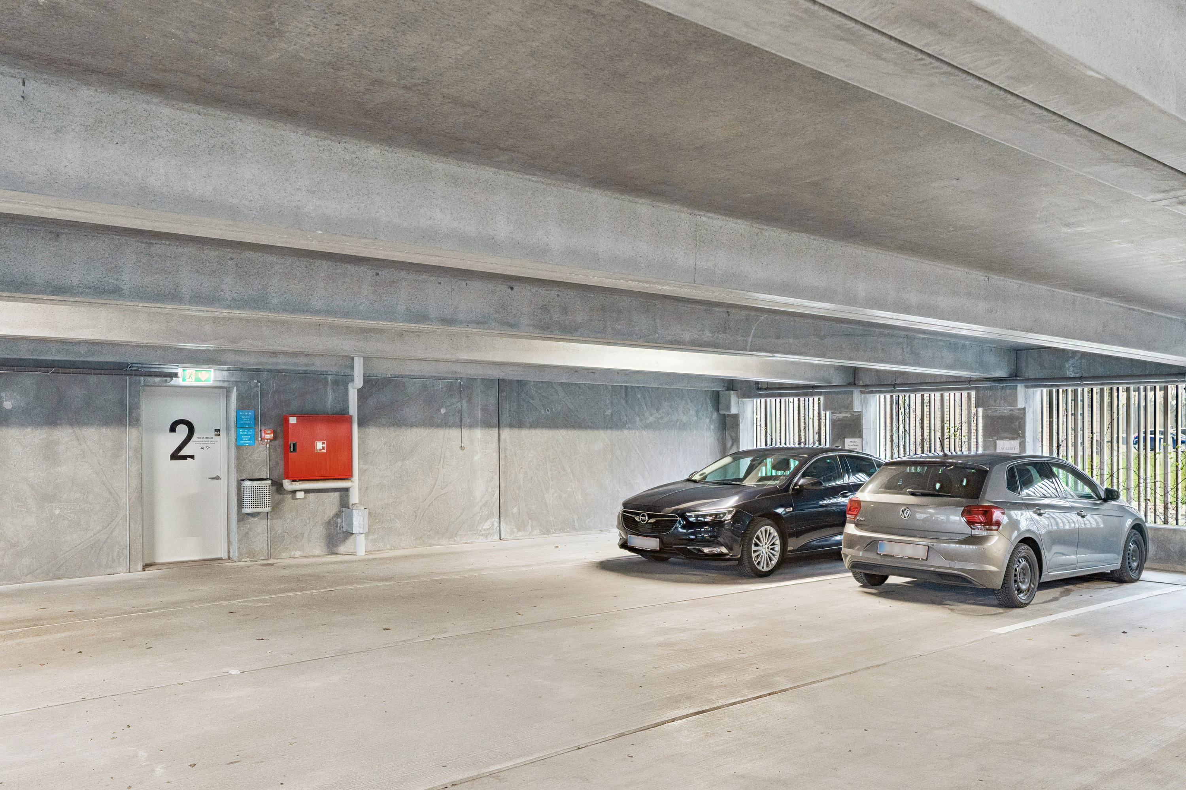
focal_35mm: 26
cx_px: 593
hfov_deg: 69.4
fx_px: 856
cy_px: 395
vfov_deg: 49.6
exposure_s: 1/30
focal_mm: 26
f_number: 5.6
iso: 1600
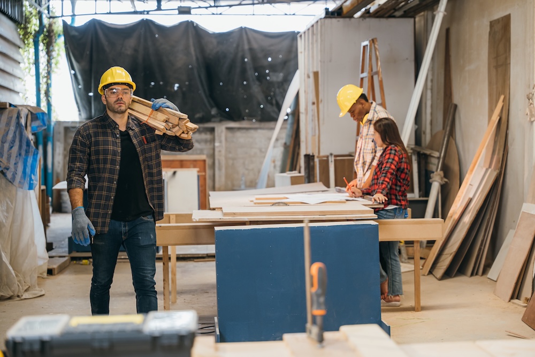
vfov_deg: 19.5
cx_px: 268
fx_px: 1040
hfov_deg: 28.8
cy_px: 178
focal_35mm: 70
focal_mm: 70
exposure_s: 1/160
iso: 640
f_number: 3.2
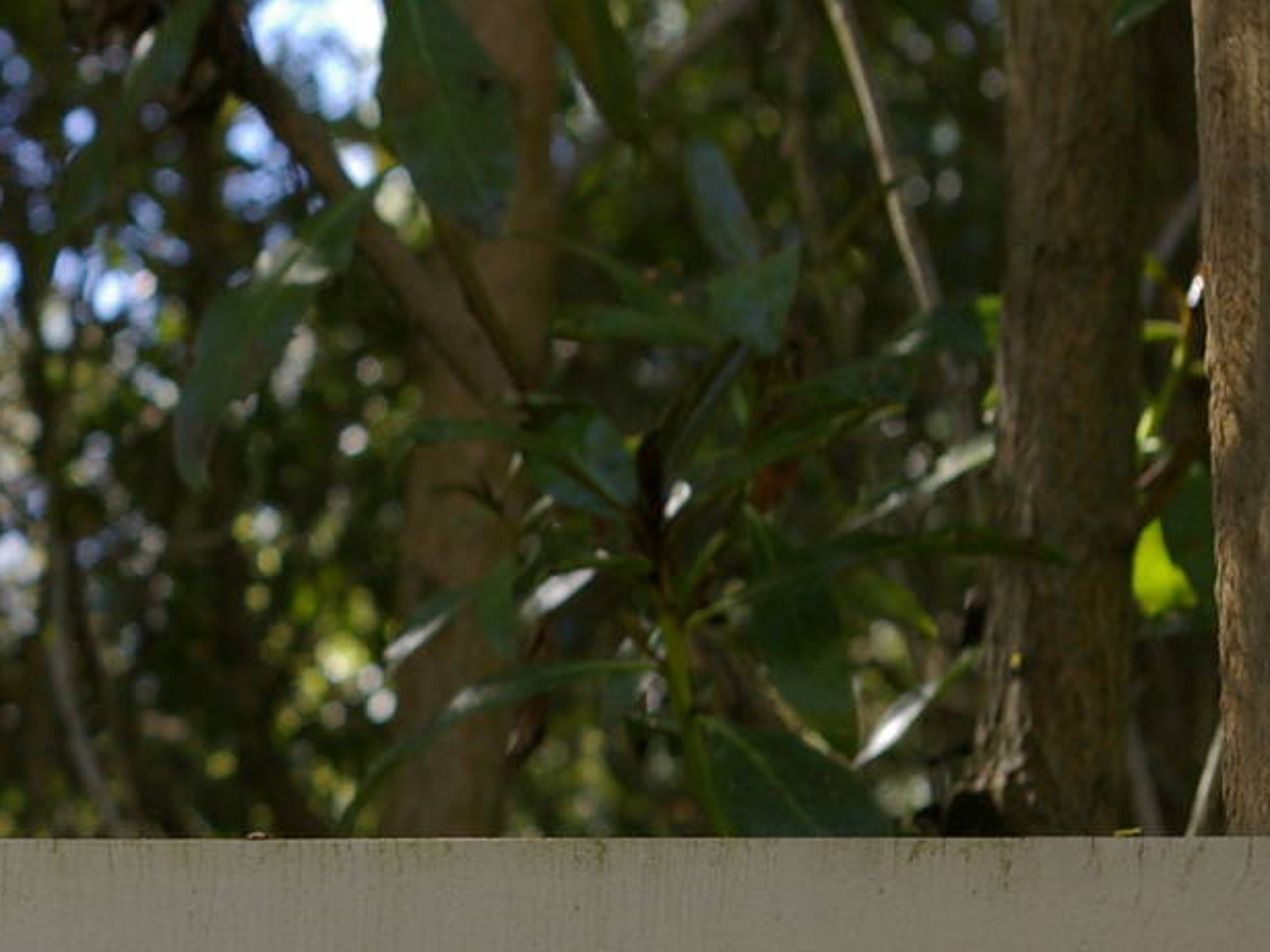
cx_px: -78
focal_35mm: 150
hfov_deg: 13.0
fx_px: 5502
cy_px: 1030
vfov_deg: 9.8
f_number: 8
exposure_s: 1/125
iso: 400
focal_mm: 40
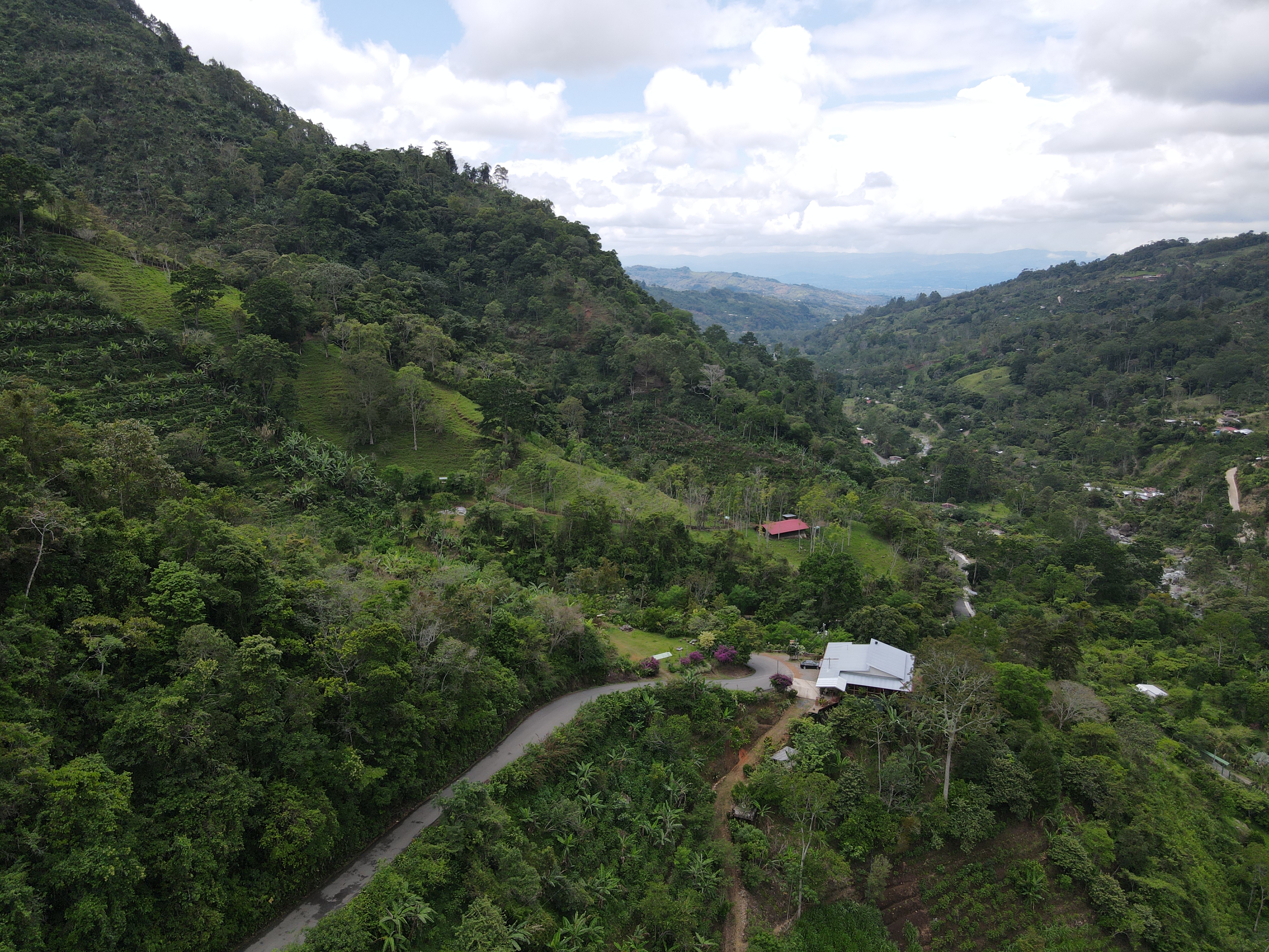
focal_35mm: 24
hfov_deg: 71.6
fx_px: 880
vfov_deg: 56.8
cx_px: 634
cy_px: 476
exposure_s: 1/500
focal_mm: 4.5
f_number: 2.8
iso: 100
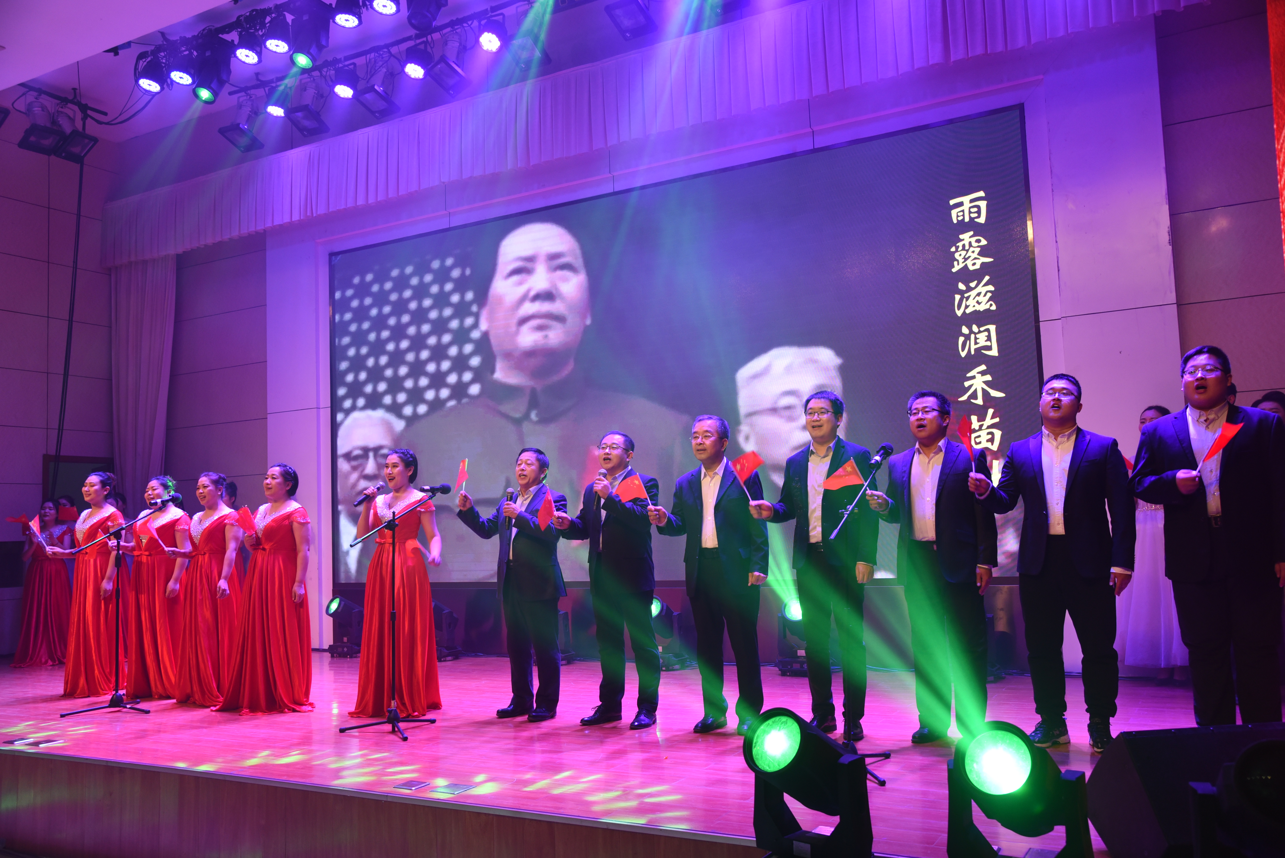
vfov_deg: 42.4
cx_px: 642
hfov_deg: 60.3
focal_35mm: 31
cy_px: 429
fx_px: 1107
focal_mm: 31
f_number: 5
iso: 1000
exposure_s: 1/100
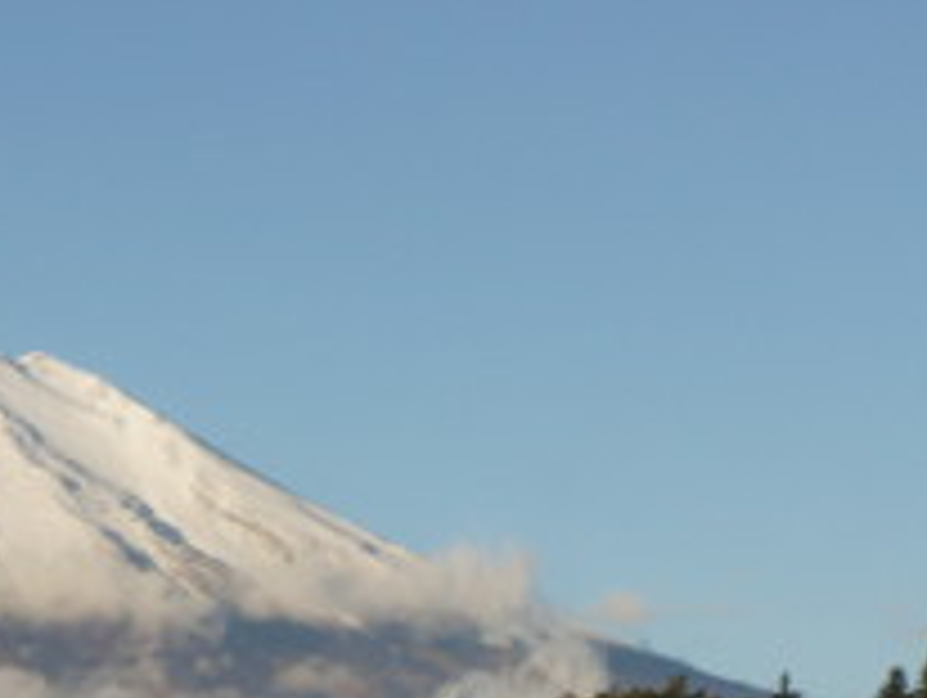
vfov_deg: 7.4
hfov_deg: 10.0
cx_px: -63
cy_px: 1155
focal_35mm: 196
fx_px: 5251
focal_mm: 35
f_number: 20
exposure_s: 1/80
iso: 200
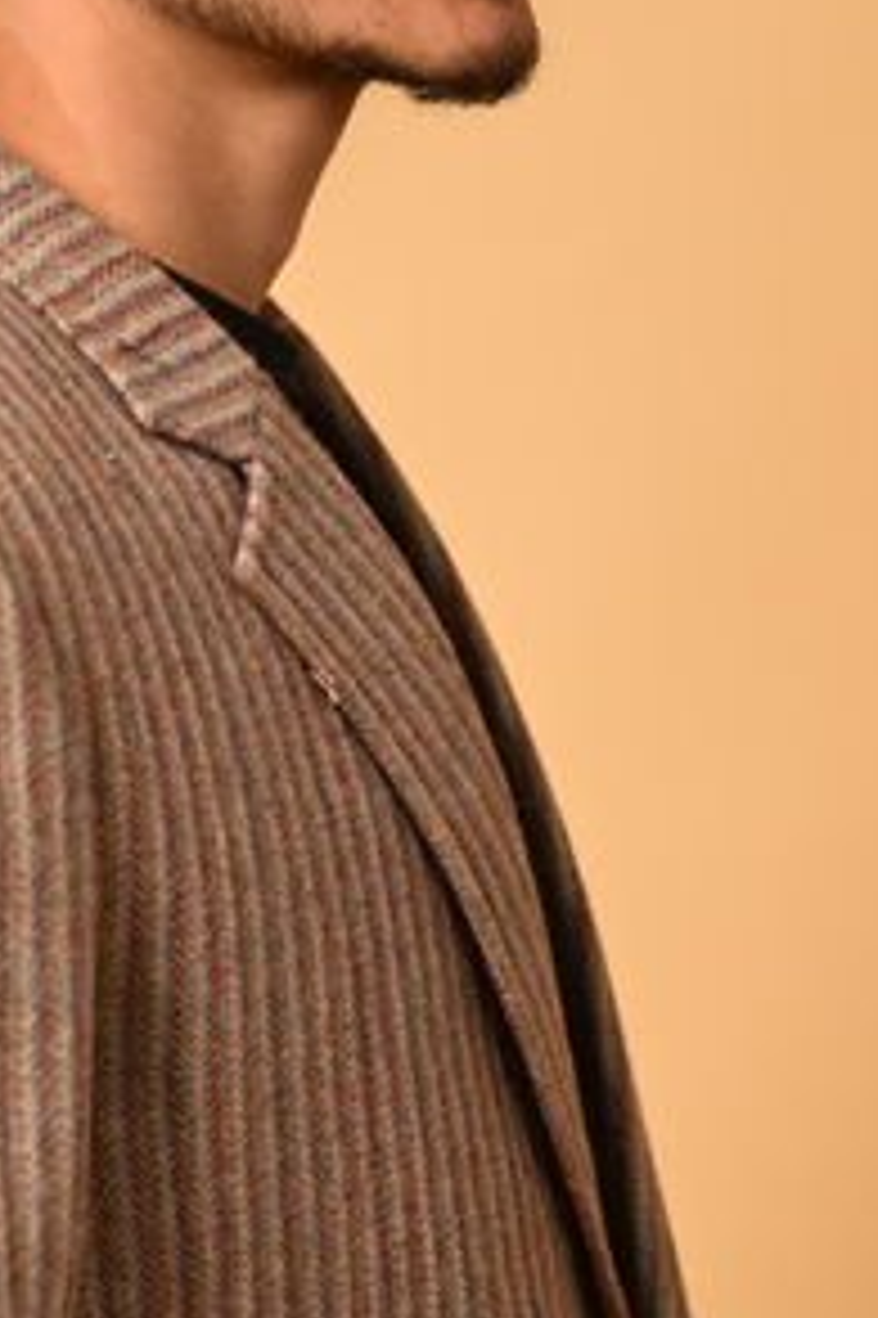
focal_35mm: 188
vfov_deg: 10.9
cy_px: 1062
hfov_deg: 7.3
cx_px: 97
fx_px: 6885
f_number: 2.2
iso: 160
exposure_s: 1/1000
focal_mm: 50
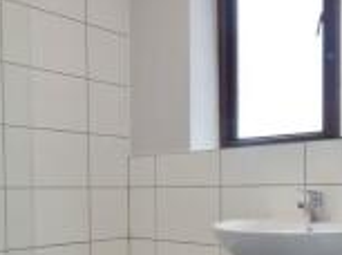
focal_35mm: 45
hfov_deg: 42.0
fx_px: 444
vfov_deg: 31.2
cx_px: 201
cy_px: 205
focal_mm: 10
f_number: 6.3
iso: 640
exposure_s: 1/160
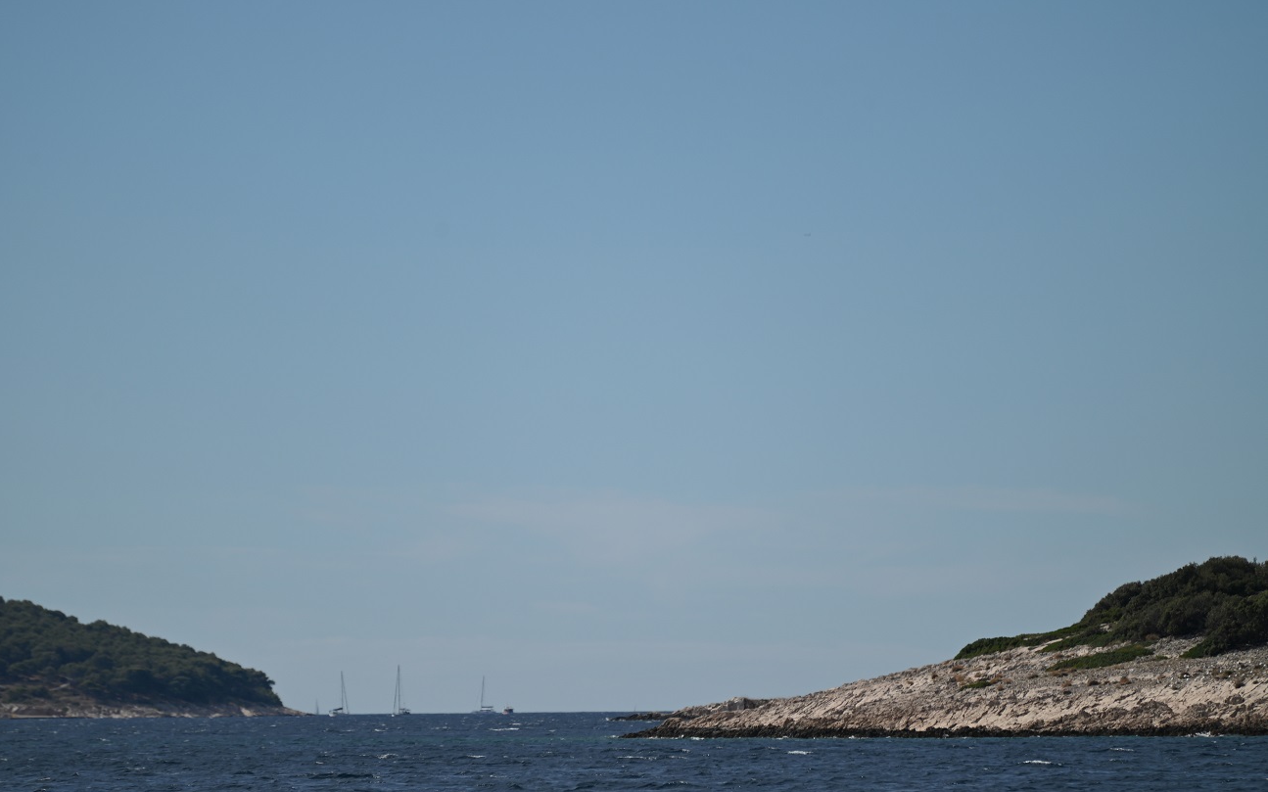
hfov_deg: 6.8
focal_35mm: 307
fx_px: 10608
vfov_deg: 4.3
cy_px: 406
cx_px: 633
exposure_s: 1/1000
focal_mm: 300
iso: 100
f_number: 5.6
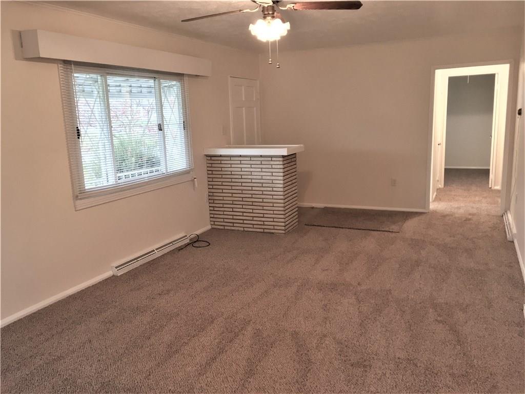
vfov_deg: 48.2
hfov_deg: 61.7
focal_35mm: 29
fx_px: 440
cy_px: 197
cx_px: 262
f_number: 2.2
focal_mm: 4.15
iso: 125
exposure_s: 1/30
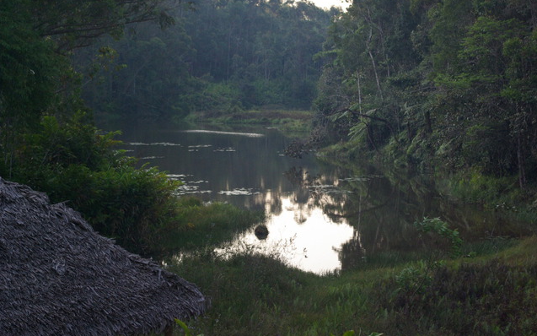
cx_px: 269
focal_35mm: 85
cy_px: 162
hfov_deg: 24.5
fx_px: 1237
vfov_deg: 15.4
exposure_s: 1/60
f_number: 5.6
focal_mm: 55
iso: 400
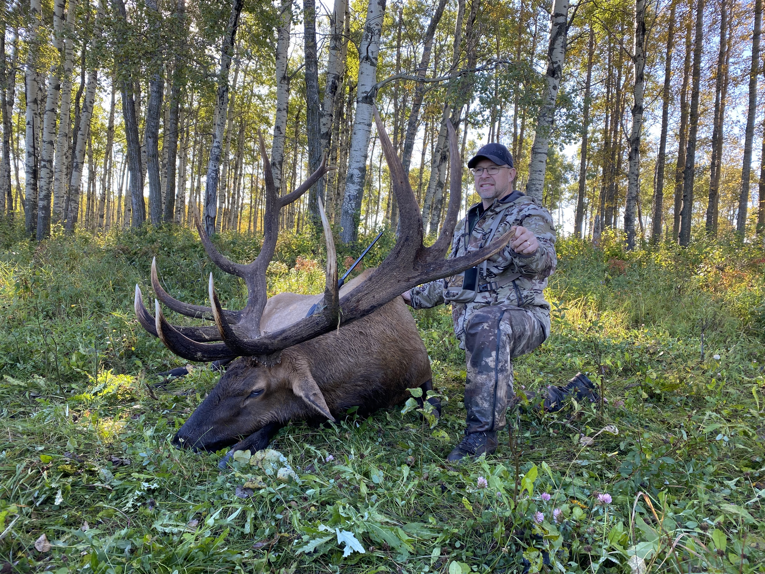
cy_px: 287
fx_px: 575
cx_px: 382
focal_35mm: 26
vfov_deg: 53.1
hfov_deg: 67.3
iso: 32
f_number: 1.8
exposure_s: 1/158
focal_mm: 4.25
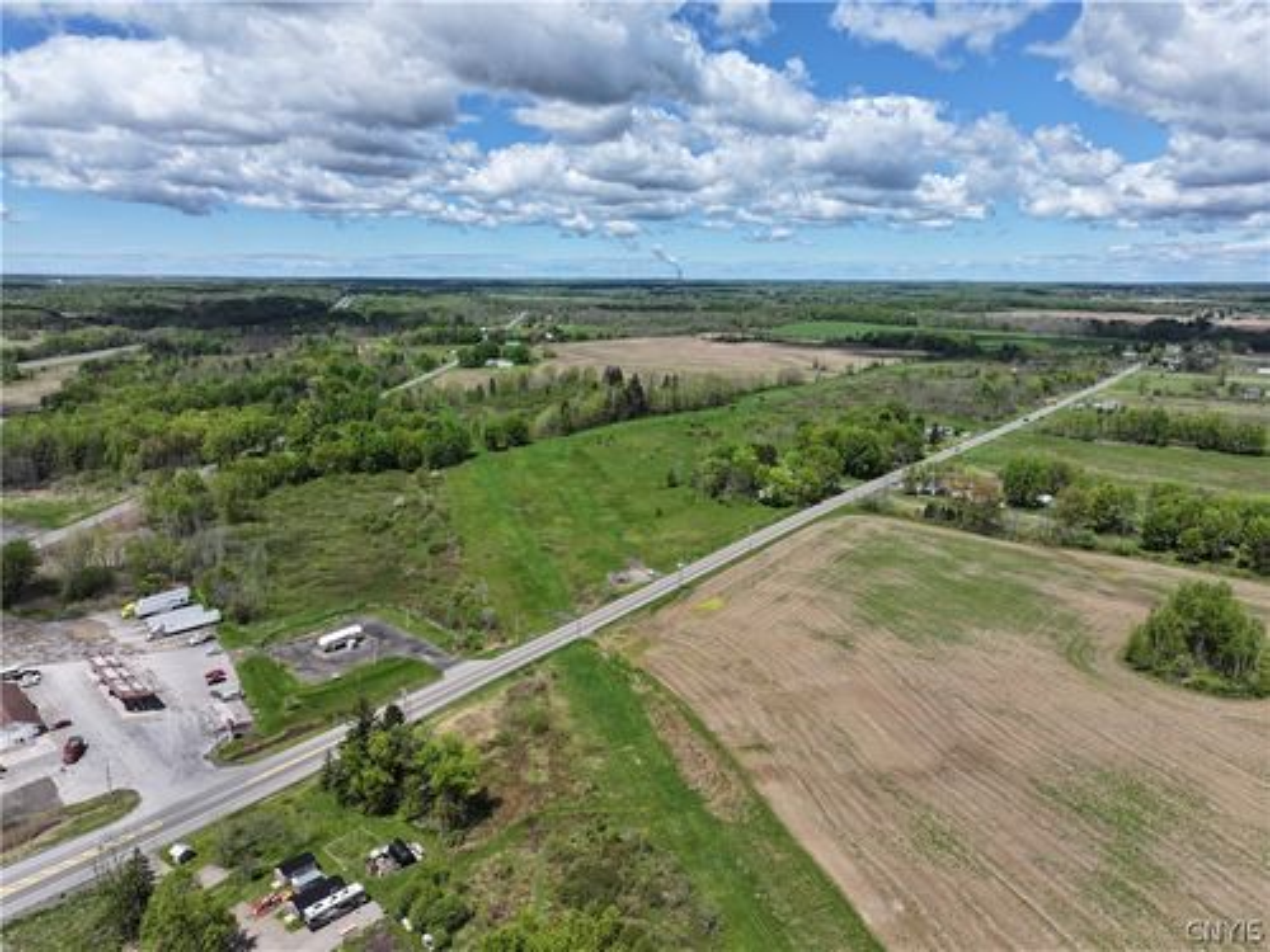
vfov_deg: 56.8
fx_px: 881
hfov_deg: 71.6
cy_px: 476
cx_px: 635
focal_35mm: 24
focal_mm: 12.29
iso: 110
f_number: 2.8
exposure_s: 1/320
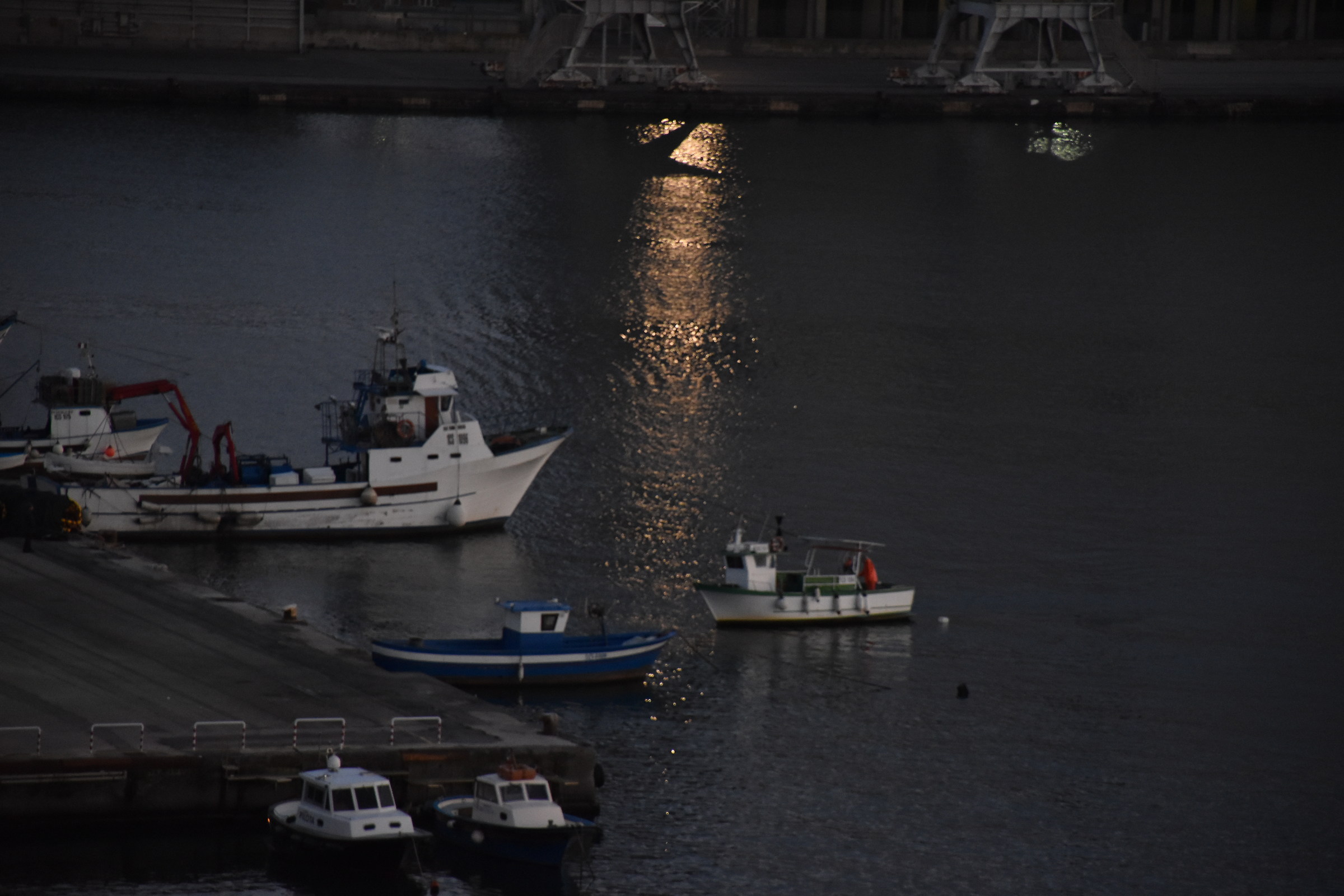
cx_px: 672
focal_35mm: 210
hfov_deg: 9.8
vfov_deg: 6.5
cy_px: 448
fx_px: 7839
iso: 2000
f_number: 5.6
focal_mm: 140
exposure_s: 1/100
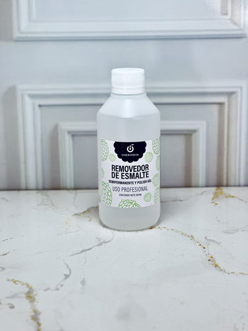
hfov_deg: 19.1
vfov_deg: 25.3
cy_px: 166
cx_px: 124
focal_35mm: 77
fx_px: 735
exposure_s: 1/100
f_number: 2.8
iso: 80
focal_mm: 9
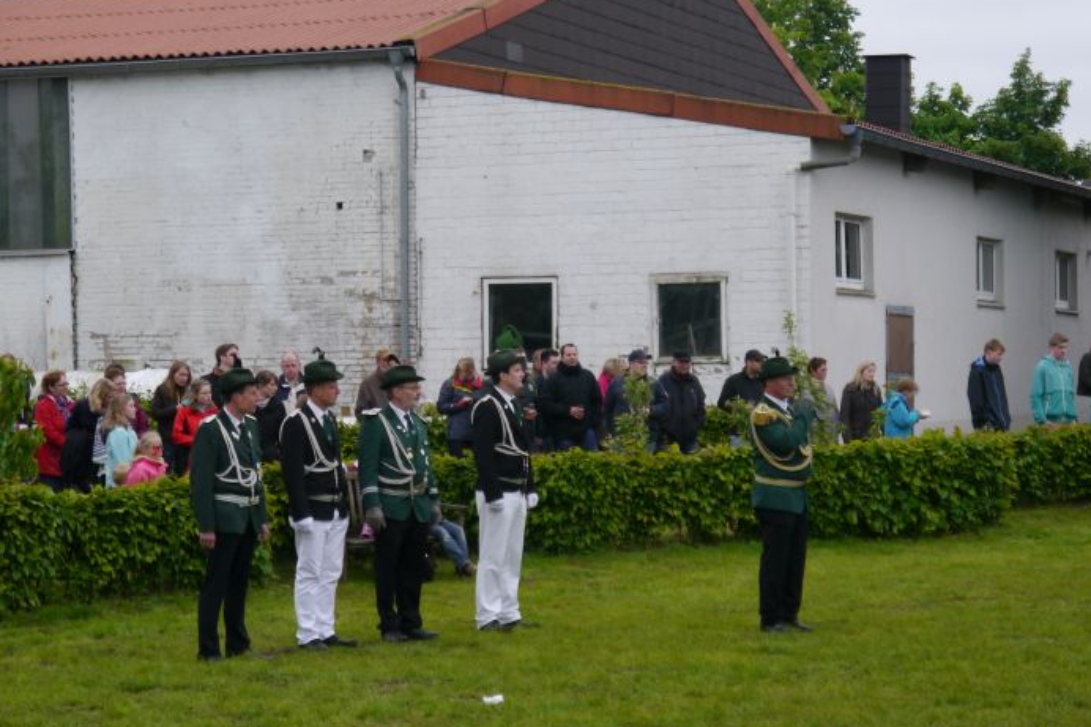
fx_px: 3060
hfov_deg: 20.2
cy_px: 413
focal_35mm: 101
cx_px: 568
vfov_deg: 13.5
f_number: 5.6
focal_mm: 42
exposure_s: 1/80
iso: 400
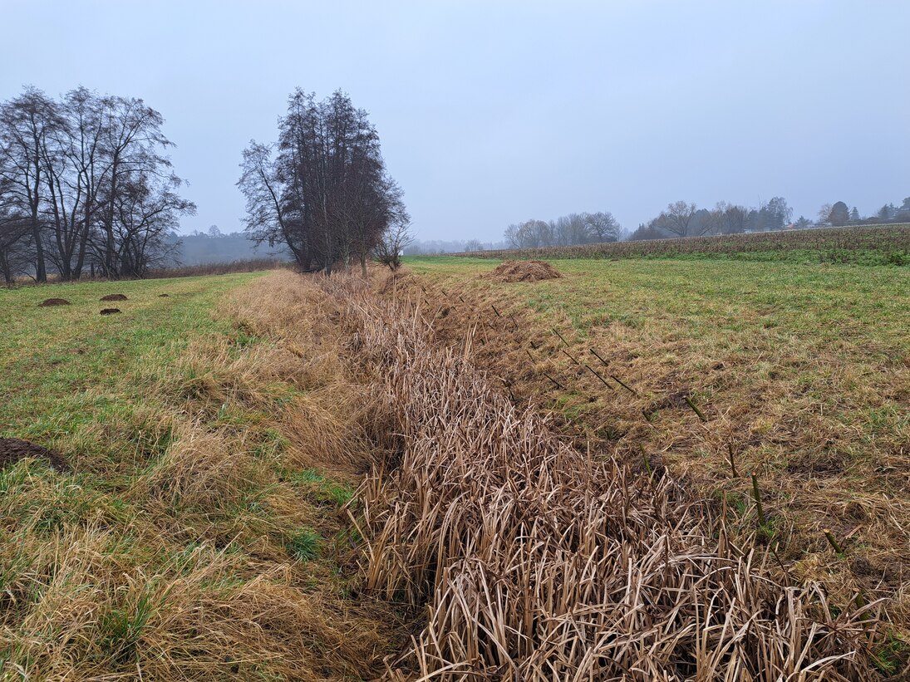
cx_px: 455
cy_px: 341
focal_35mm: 24
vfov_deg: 56.8
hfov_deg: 71.6
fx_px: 631
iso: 50
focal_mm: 5.23
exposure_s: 1/100
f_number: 1.8
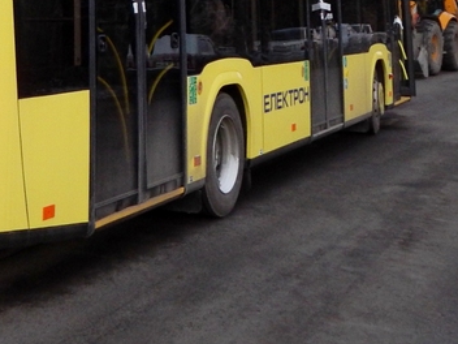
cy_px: -106
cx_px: 39
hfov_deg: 27.8
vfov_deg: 20.1
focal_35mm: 67
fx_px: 886
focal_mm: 4
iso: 220
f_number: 3
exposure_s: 1/30
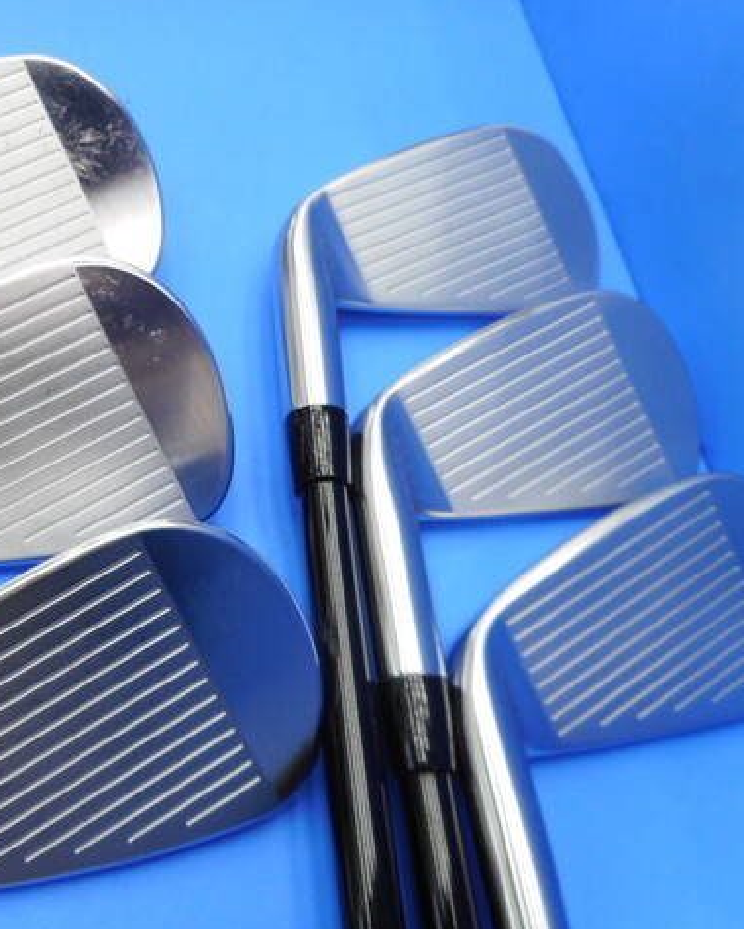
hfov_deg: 43.7
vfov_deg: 54.2
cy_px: 465
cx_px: 226
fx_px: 907
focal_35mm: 33
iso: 100
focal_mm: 4.5
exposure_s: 1/30
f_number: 3.7
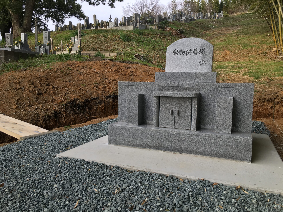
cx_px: 142
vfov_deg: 48.2
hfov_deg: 61.7
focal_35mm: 29
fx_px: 237
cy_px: 106
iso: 25
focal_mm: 4.15
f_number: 2.2
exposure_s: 1/208
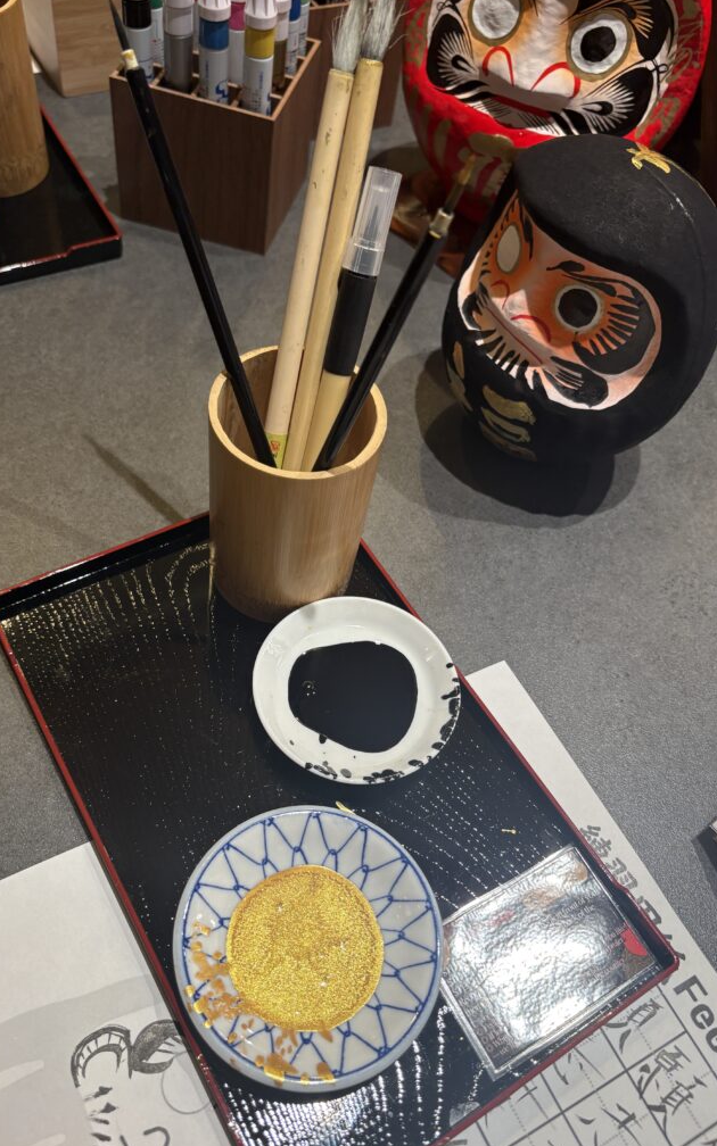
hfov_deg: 44.5
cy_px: 571
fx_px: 875
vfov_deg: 66.5
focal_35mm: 28
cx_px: 319
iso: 80
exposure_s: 1/60
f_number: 1.6
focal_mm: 5.96
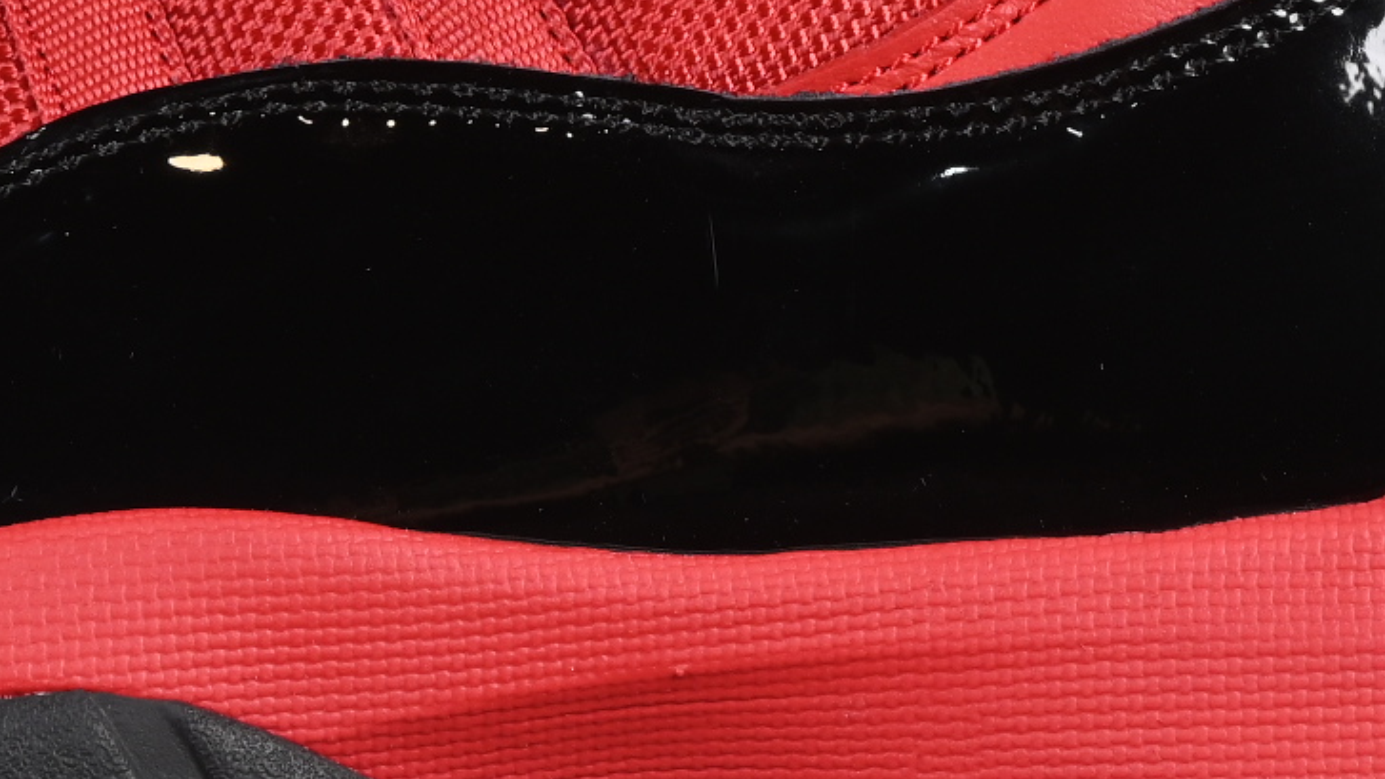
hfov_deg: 7.2
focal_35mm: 301
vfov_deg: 4.0
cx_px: 145
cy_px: -86
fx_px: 11055
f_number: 7.1
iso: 160
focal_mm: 50
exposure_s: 1/60
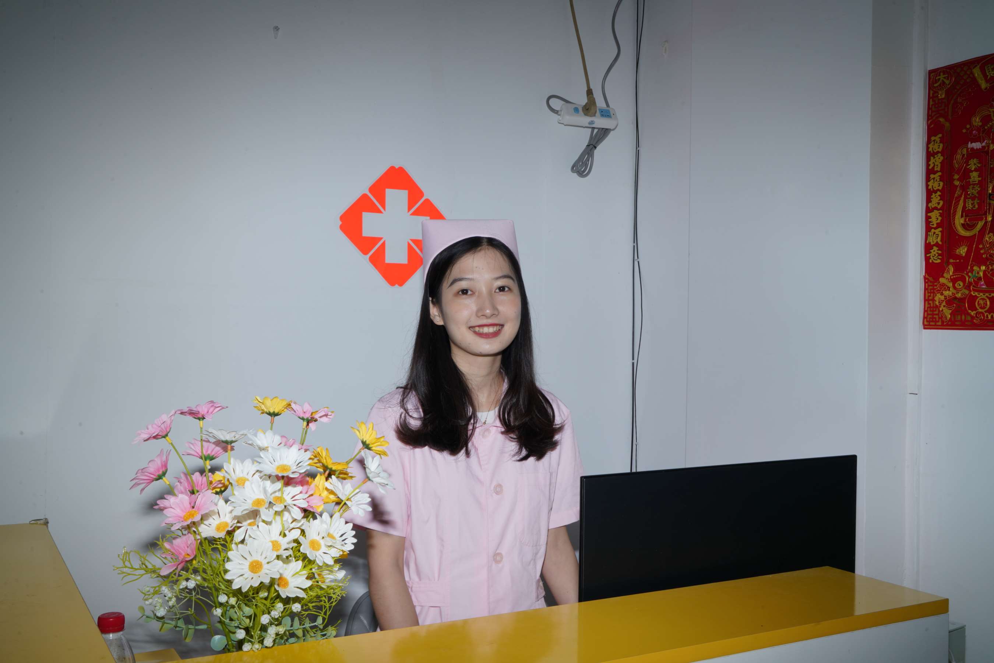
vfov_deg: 38.9
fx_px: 939
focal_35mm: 34
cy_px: 332
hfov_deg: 55.8
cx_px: 497
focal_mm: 34
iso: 125
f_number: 20
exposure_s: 1/160
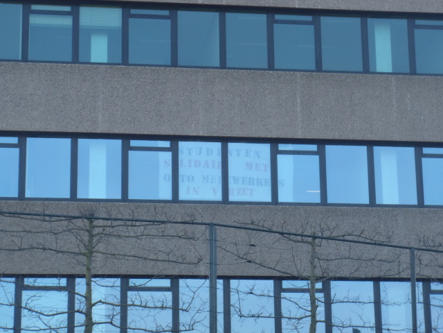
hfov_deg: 19.3
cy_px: 166
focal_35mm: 102
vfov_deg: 14.5
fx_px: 1305
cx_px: 222
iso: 100
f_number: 5.1
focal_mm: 18.2
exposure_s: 1/100
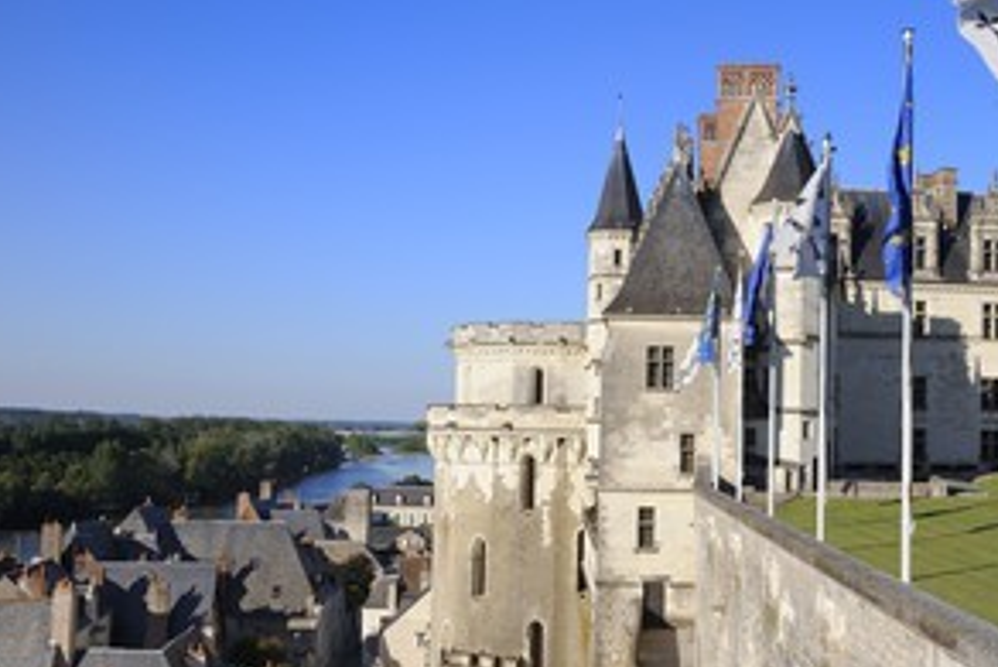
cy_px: 359
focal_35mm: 46
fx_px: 1276
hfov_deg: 41.9
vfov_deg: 29.3
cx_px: 694
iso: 200
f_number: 16
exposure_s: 1/160
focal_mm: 32
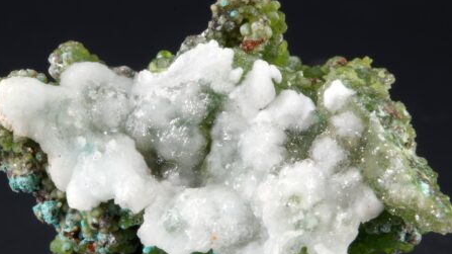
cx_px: 218
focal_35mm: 101
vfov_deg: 12.0
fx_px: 1210
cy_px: 182
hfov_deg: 21.2
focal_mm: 47.5
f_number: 7.1
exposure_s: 1/1.25
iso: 100
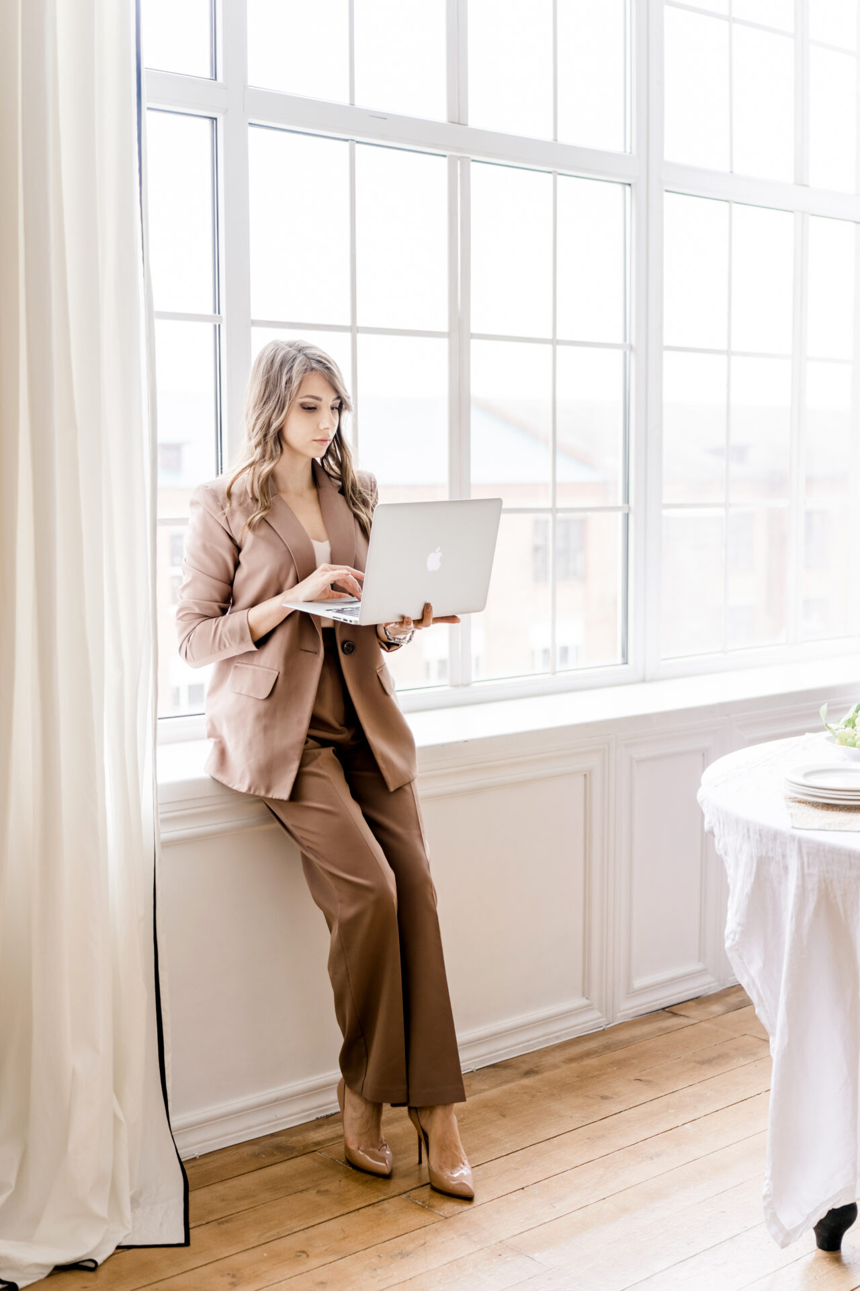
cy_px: 646
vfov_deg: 43.6
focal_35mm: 45
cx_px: 430
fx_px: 1612
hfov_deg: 29.9
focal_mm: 45
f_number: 2.2
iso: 125
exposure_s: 1/125
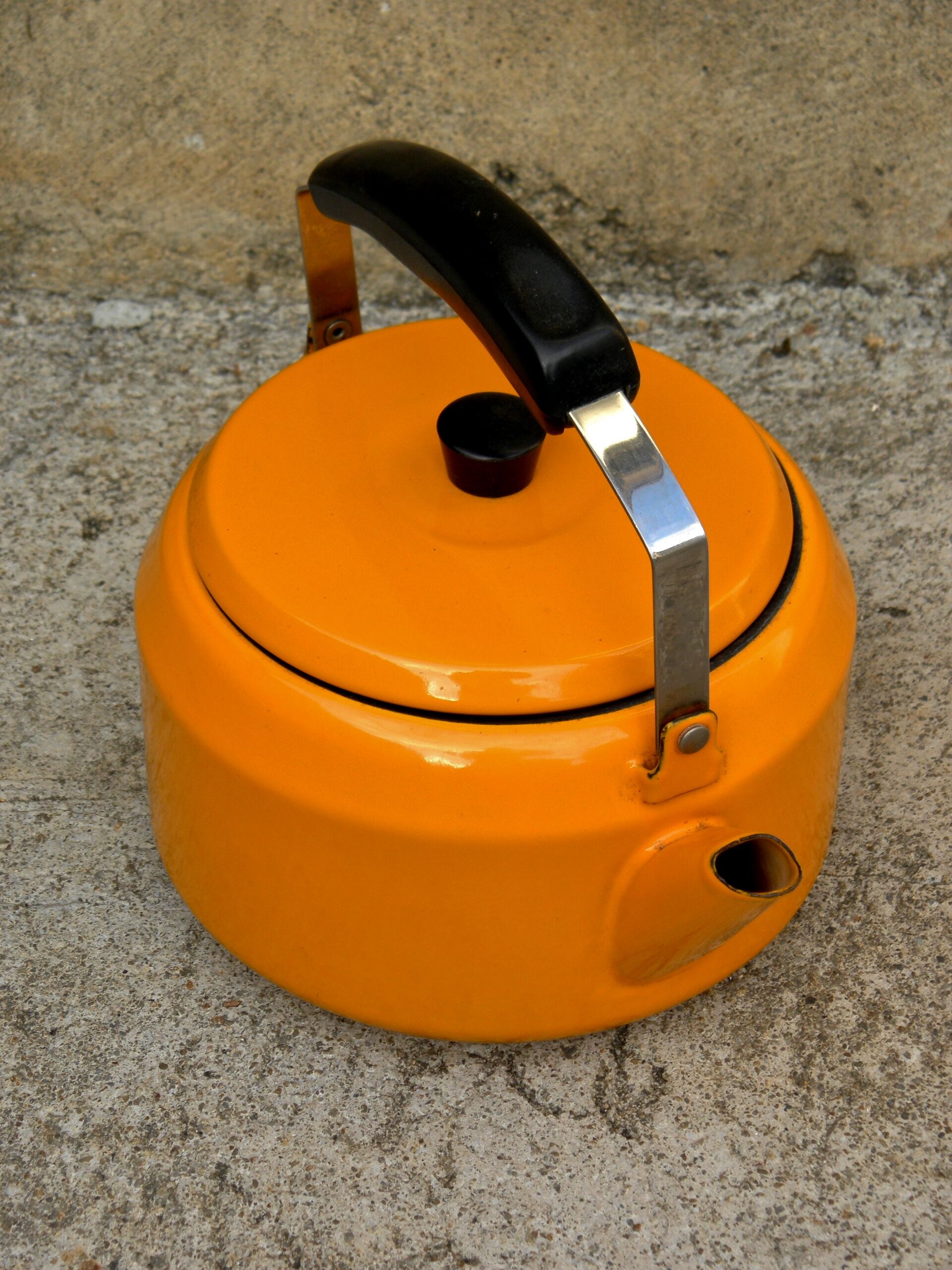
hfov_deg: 16.6
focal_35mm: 89
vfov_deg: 22.0
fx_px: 3264
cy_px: 635
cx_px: 476
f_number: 4.5
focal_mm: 16
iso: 100
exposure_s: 1/60
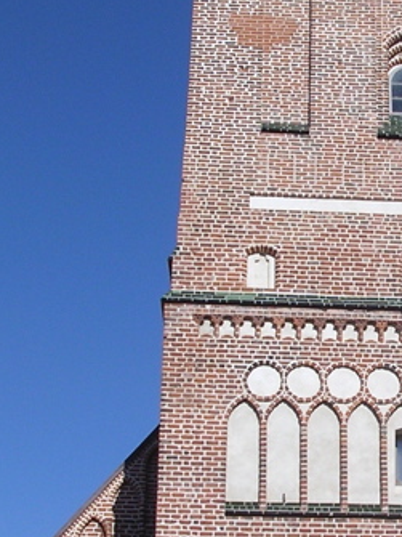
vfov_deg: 19.2
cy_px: 359
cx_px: 486
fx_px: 1580
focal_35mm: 102
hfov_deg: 14.1
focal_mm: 5.8
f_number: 5.6
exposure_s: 1/446
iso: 100
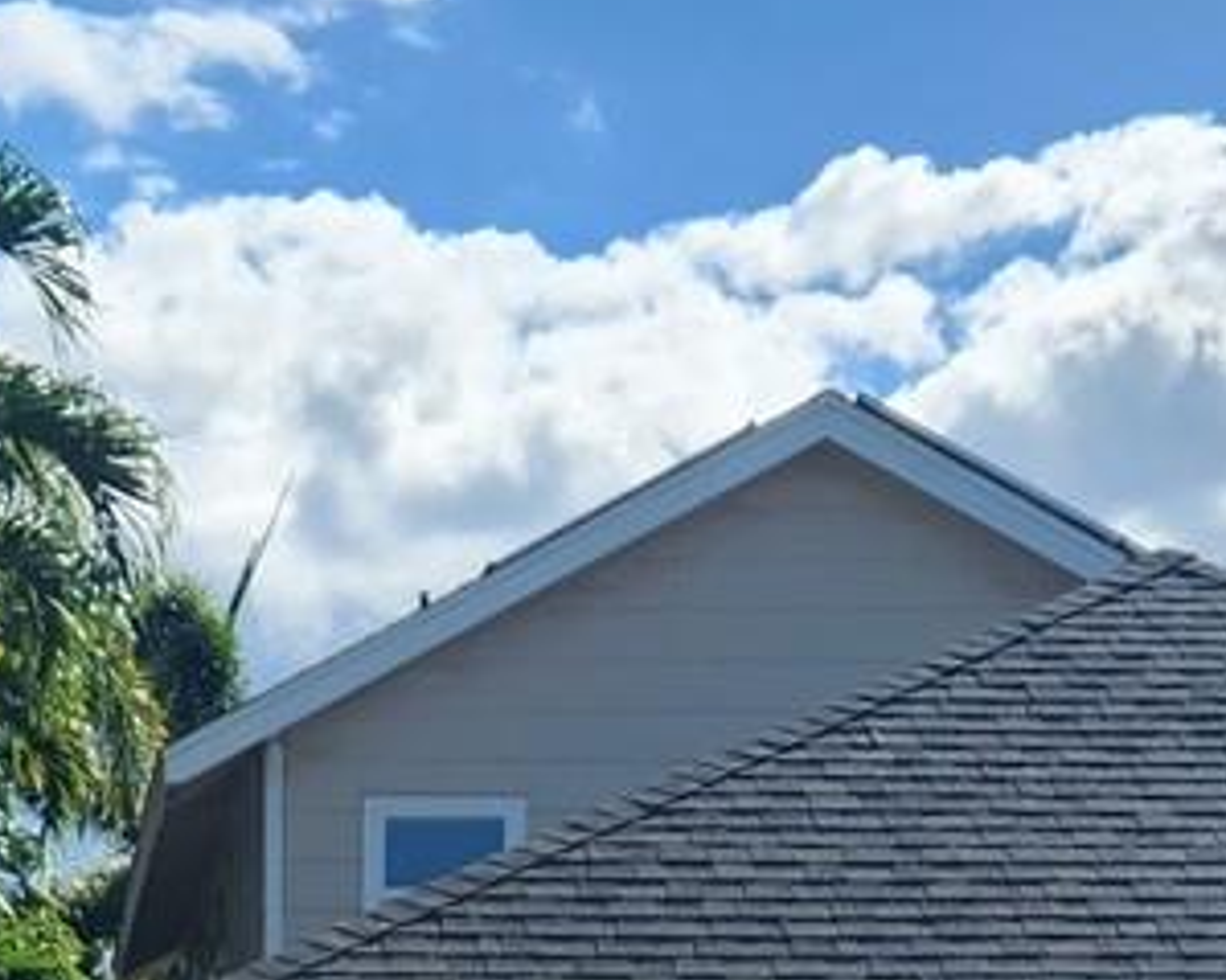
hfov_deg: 15.9
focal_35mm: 120
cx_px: 201
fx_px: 4353
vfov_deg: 10.8
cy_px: 2395
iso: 20
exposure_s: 1/1597
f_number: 1.8
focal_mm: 5.4
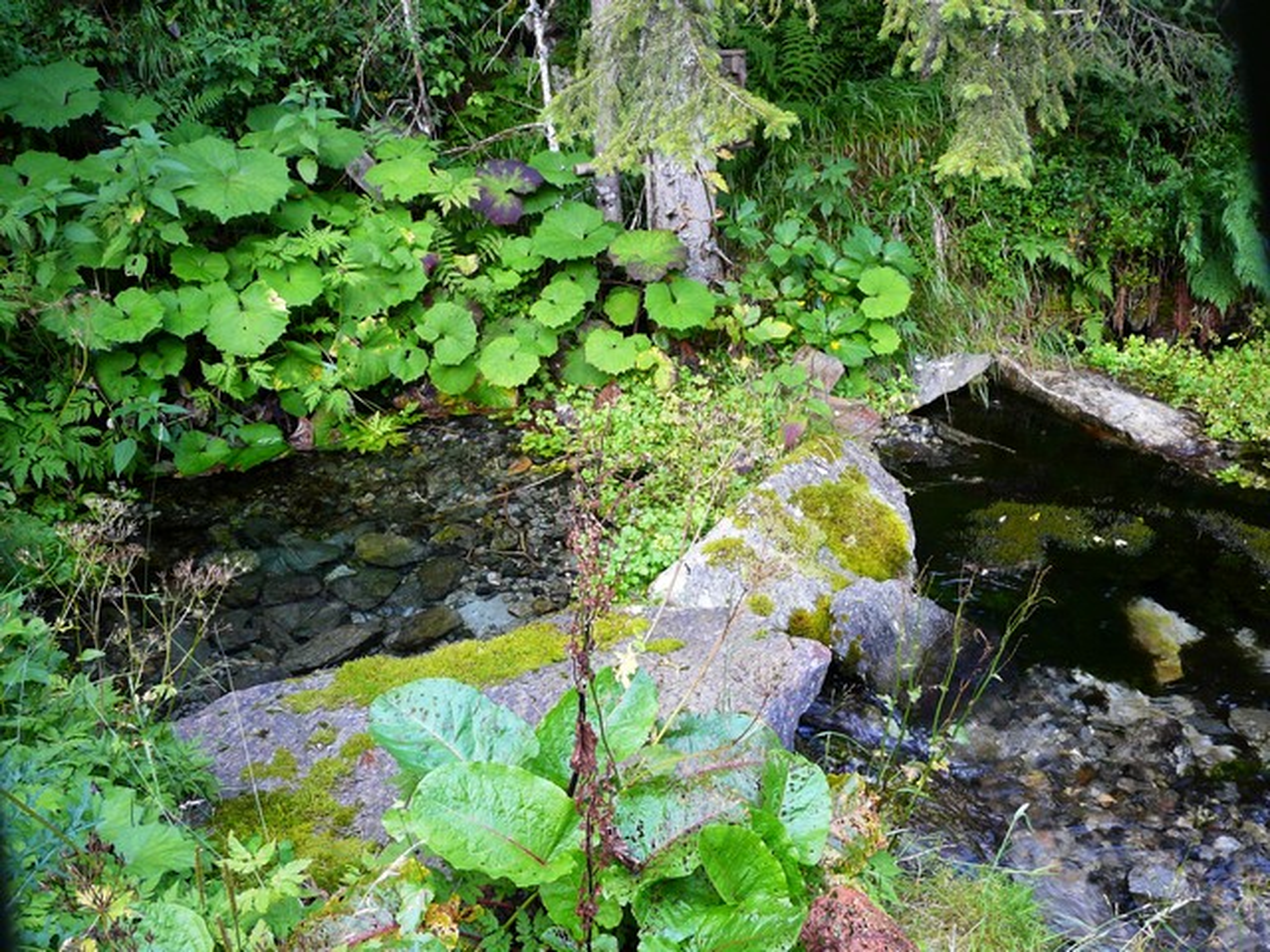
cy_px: 476
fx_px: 1211
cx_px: 635
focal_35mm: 33
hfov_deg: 55.4
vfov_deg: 42.9
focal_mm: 4.6
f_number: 2.8
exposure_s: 1/30
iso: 160
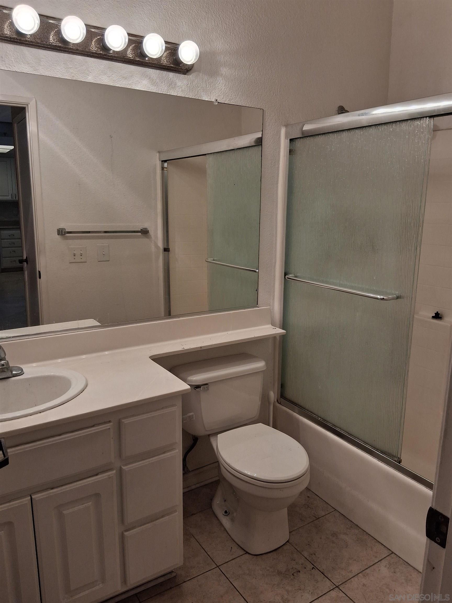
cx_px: 226
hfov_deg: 53.1
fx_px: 453
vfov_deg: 67.3
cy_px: 302
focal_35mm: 26
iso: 100
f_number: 1.8
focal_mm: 3.98
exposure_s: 1/100
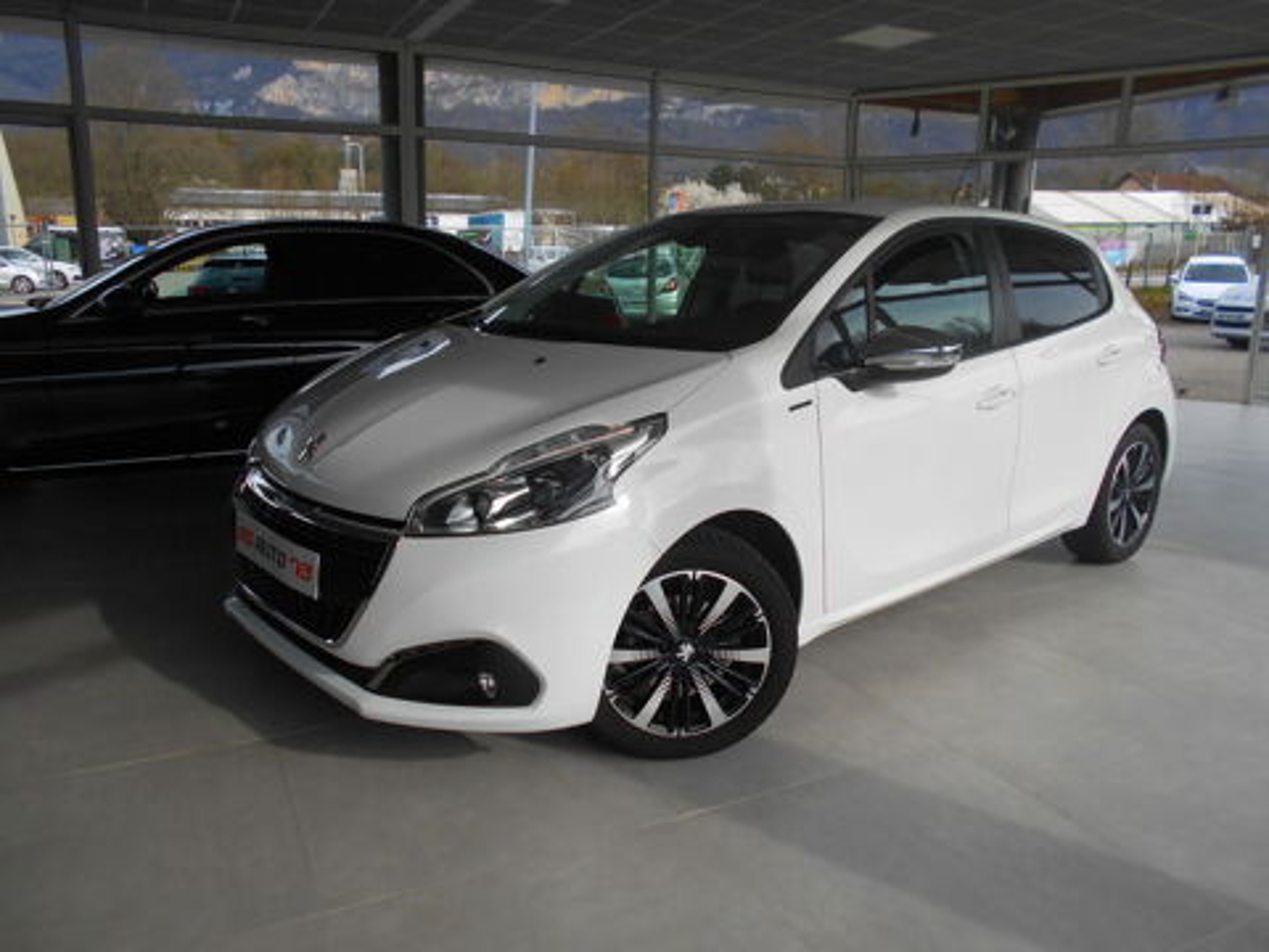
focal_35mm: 26
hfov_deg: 67.3
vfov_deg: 53.1
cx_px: 634
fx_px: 953
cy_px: 476
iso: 80
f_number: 3.2
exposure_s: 1/500
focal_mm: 4.6
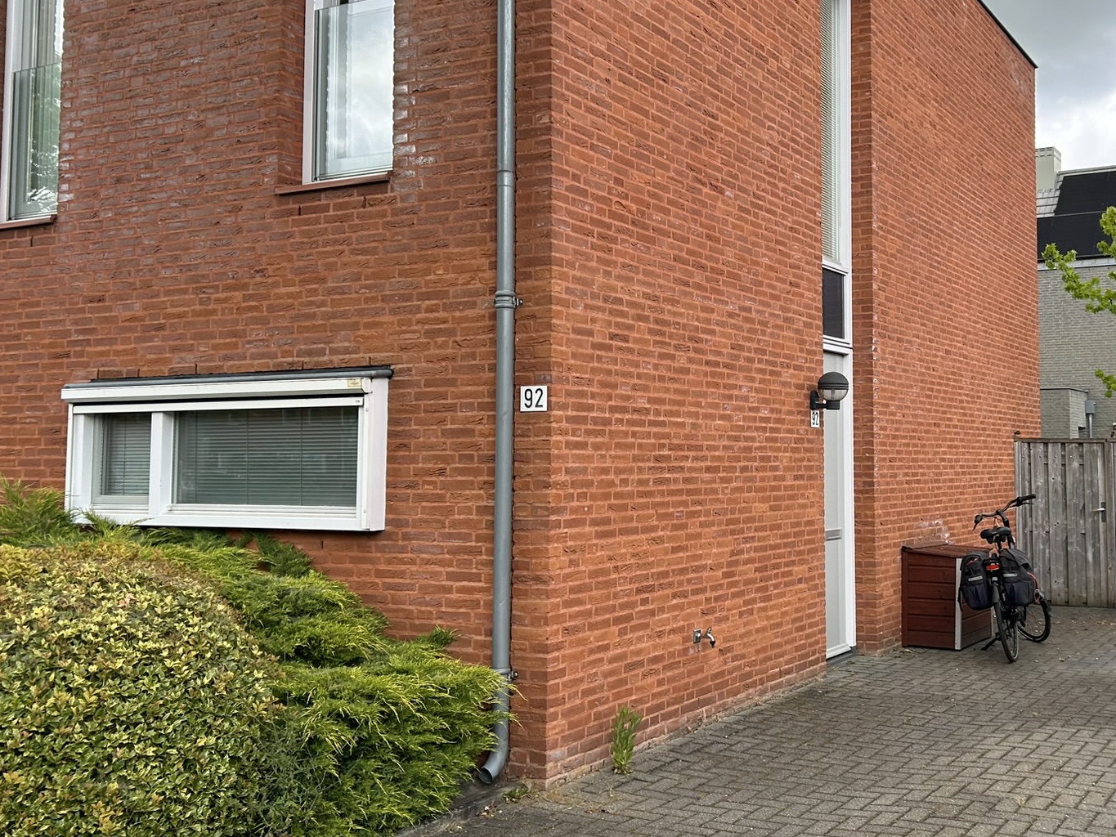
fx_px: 1257
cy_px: 384
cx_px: 736
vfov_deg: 36.8
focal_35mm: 39
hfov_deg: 47.2
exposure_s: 1/547
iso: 50
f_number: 1.5
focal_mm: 5.7
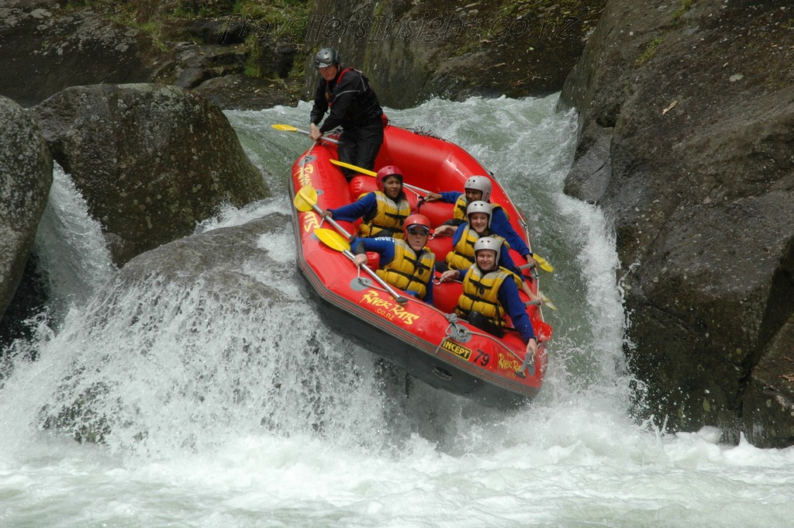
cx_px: 397
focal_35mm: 128
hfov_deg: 16.1
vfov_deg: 10.7
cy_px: 264
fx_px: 2810
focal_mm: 85
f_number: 7.1
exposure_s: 1/640
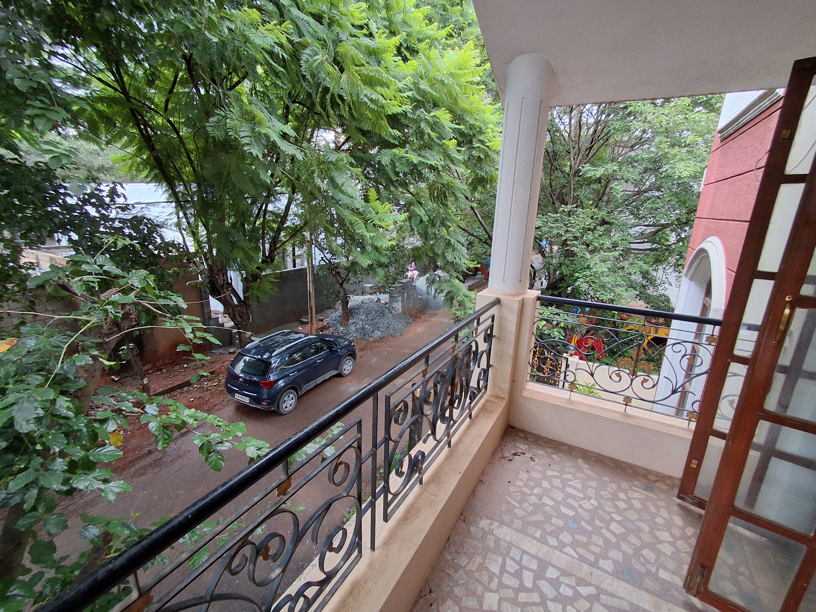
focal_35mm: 16
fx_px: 377
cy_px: 306
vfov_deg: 78.1
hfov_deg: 94.5
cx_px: 408
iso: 200
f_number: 2.2
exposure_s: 1/50
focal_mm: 1.64
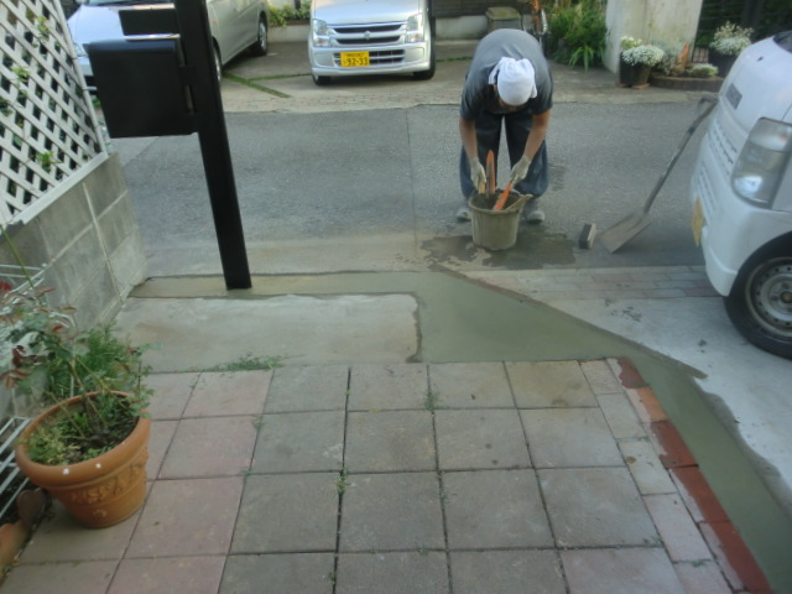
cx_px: 396
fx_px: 595
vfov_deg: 53.1
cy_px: 297
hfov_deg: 67.3
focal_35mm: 26
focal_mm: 4.65
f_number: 2.6
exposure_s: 1/80
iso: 64
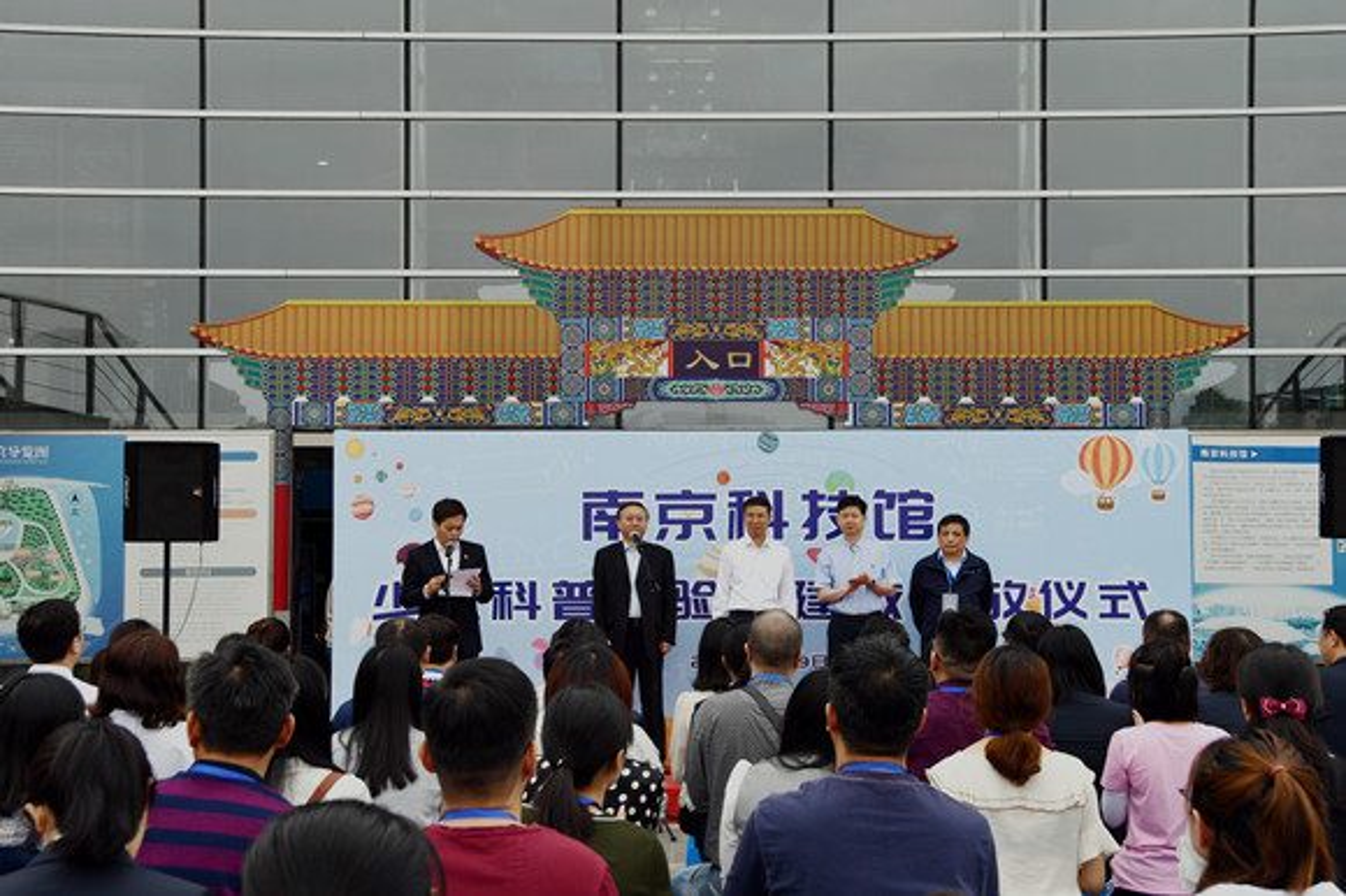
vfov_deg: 28.0
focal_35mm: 48
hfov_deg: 41.1
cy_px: 448
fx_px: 1794
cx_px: 673
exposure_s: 1/250
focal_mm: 32
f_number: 8
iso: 140
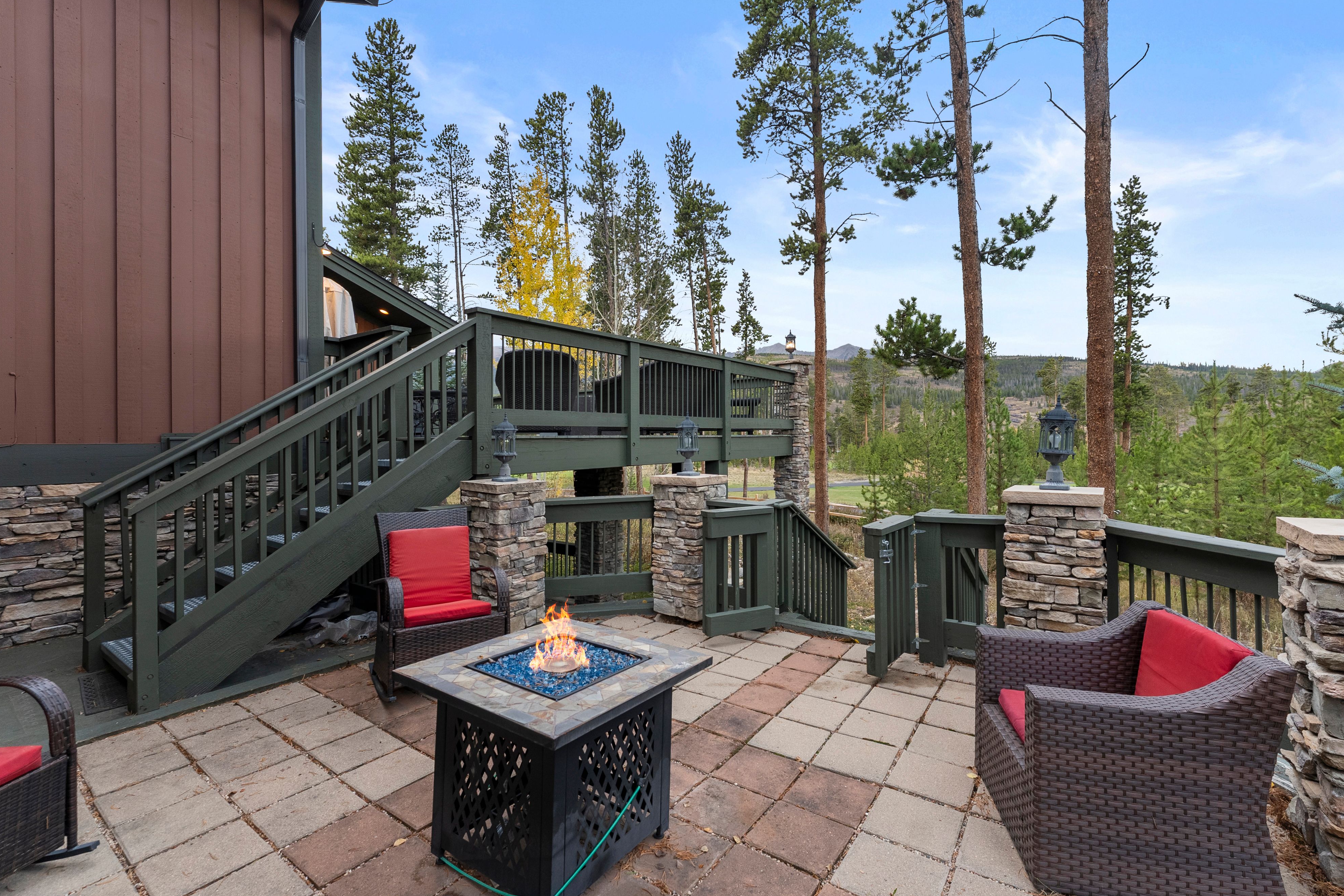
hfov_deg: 100.4
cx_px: 684
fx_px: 560
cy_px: 440
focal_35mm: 15
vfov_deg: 77.3
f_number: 6.3
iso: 250
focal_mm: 14
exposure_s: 1/25
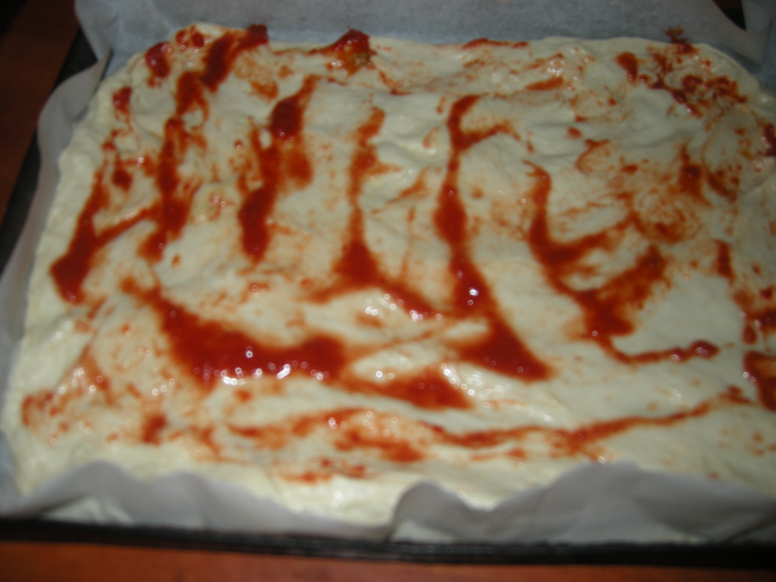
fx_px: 785
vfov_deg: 40.7
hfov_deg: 52.6
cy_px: 291
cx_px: 388
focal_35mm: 35
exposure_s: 1/60
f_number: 2.7
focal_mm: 7.5
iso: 64
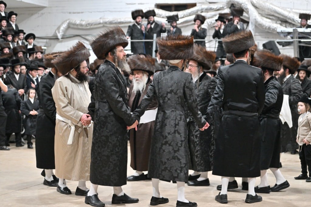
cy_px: 104
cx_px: 156
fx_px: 605
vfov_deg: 19.5
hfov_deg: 28.8
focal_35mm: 70
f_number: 2.8
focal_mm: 70
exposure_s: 1/400
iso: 2500
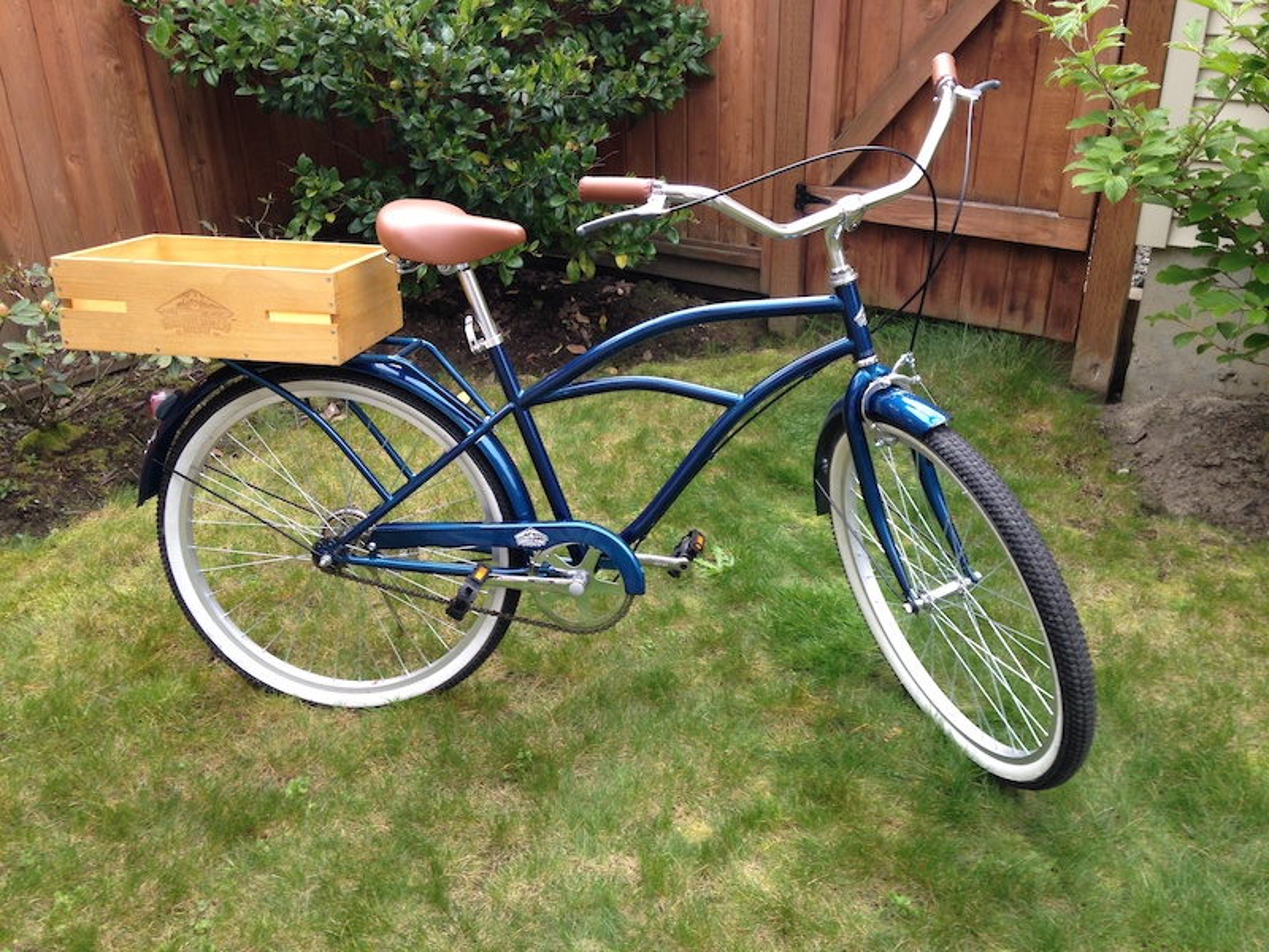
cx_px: 634
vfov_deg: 42.9
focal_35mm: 33
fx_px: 1210
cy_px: 476
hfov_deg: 55.4
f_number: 2.4
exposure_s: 1/138
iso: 50
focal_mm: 4.12
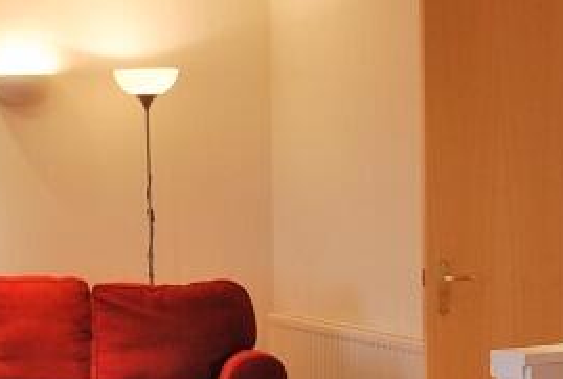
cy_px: 147
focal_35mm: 114
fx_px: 1788
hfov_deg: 17.9
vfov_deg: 12.1
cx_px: 291
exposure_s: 1/30
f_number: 3.8
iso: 200
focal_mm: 20
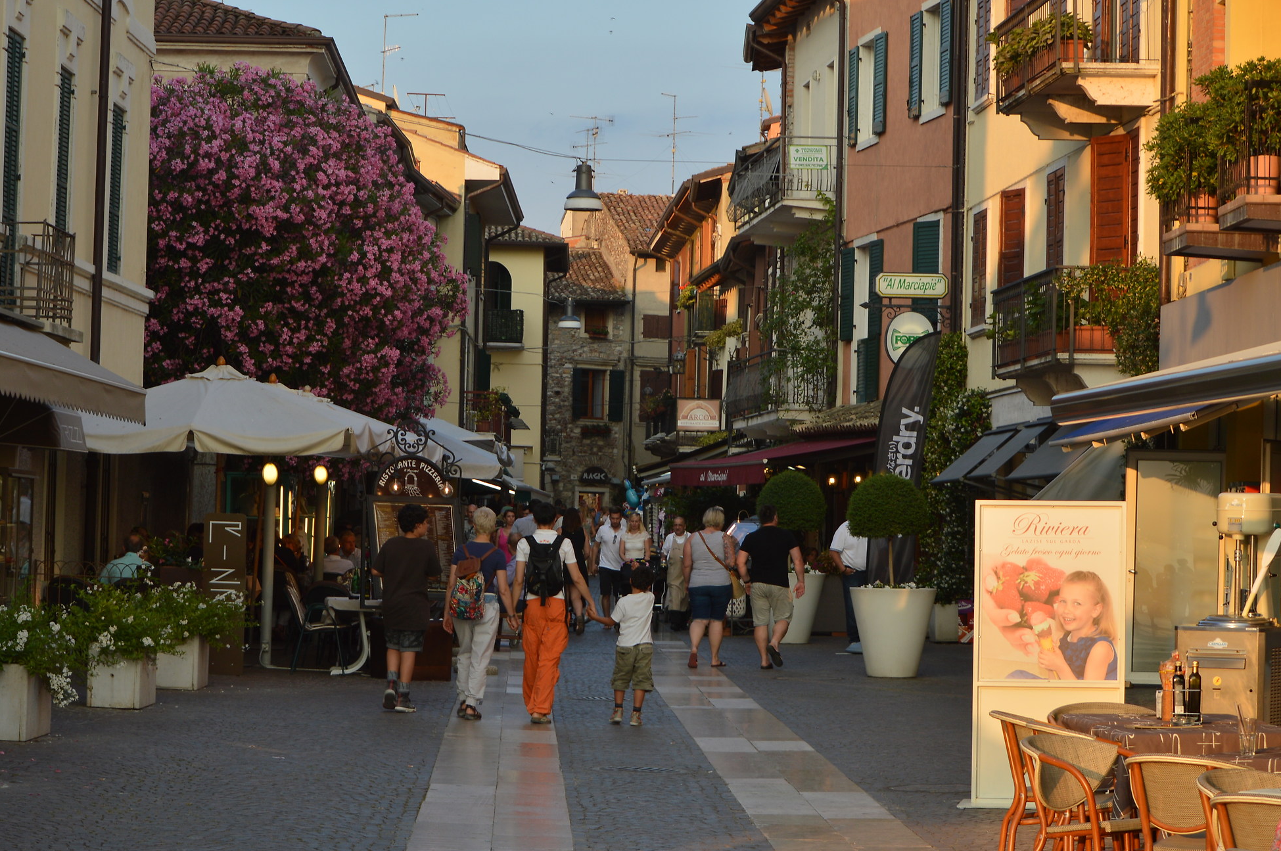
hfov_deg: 20.1
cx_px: 577
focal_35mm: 102
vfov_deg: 13.4
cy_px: 360
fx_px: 3612
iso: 100
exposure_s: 1/100
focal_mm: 55
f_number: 9
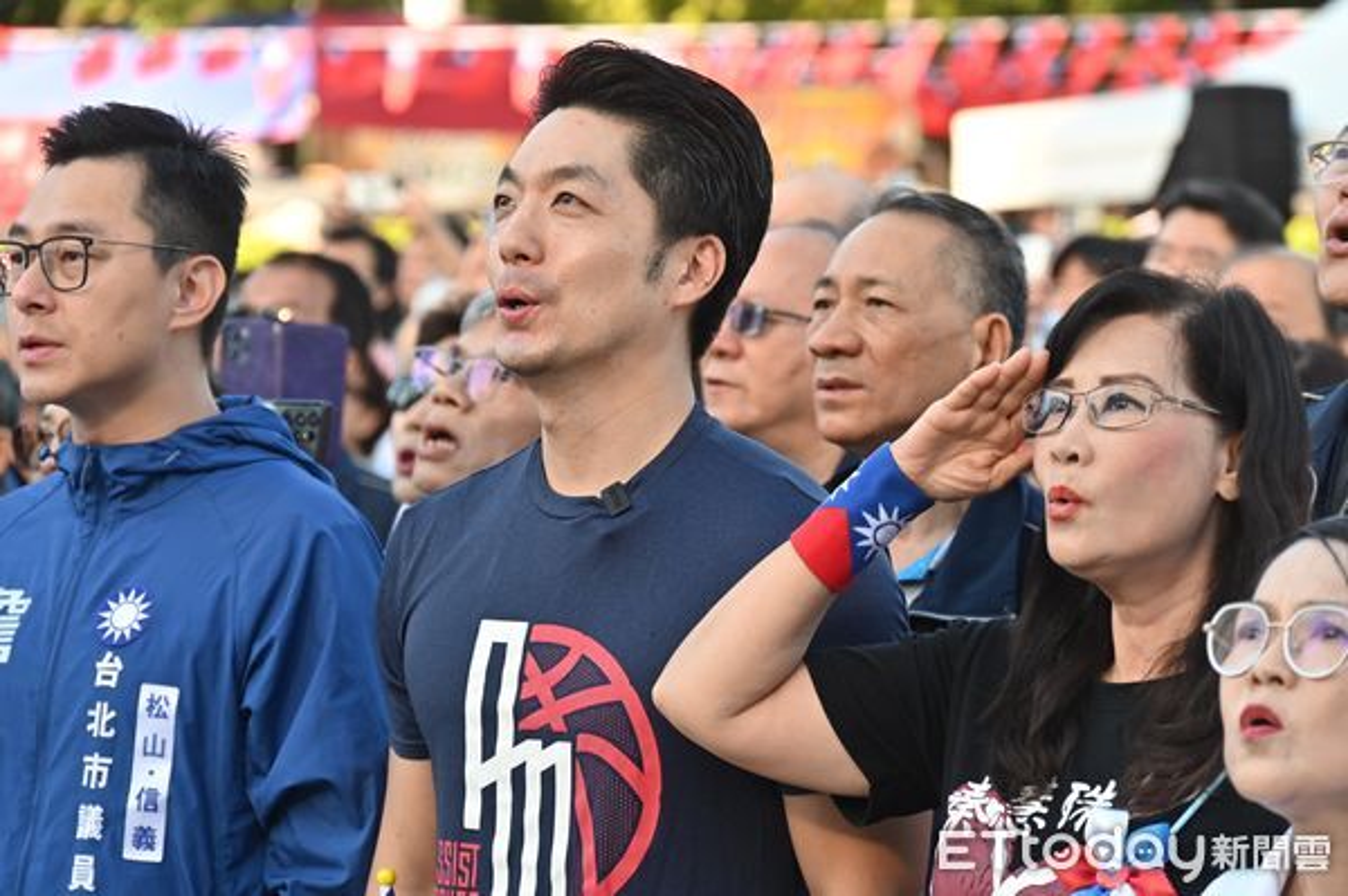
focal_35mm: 160
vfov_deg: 8.6
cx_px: 674
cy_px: 448
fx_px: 5986
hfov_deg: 12.8
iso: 500
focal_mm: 160
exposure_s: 1/250
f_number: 6.3
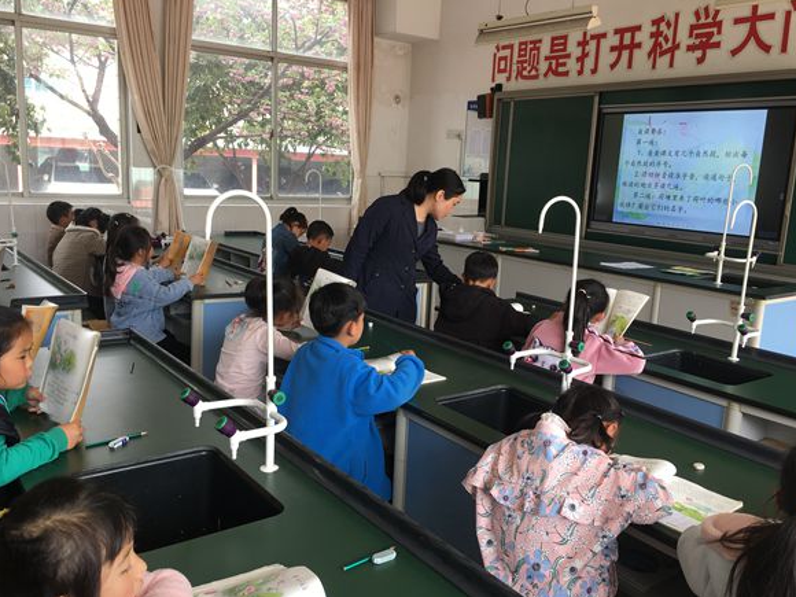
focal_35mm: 30
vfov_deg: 46.8
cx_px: 406
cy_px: 298
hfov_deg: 60.0
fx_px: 690
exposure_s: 1/50
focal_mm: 4.15
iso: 25
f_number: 2.2
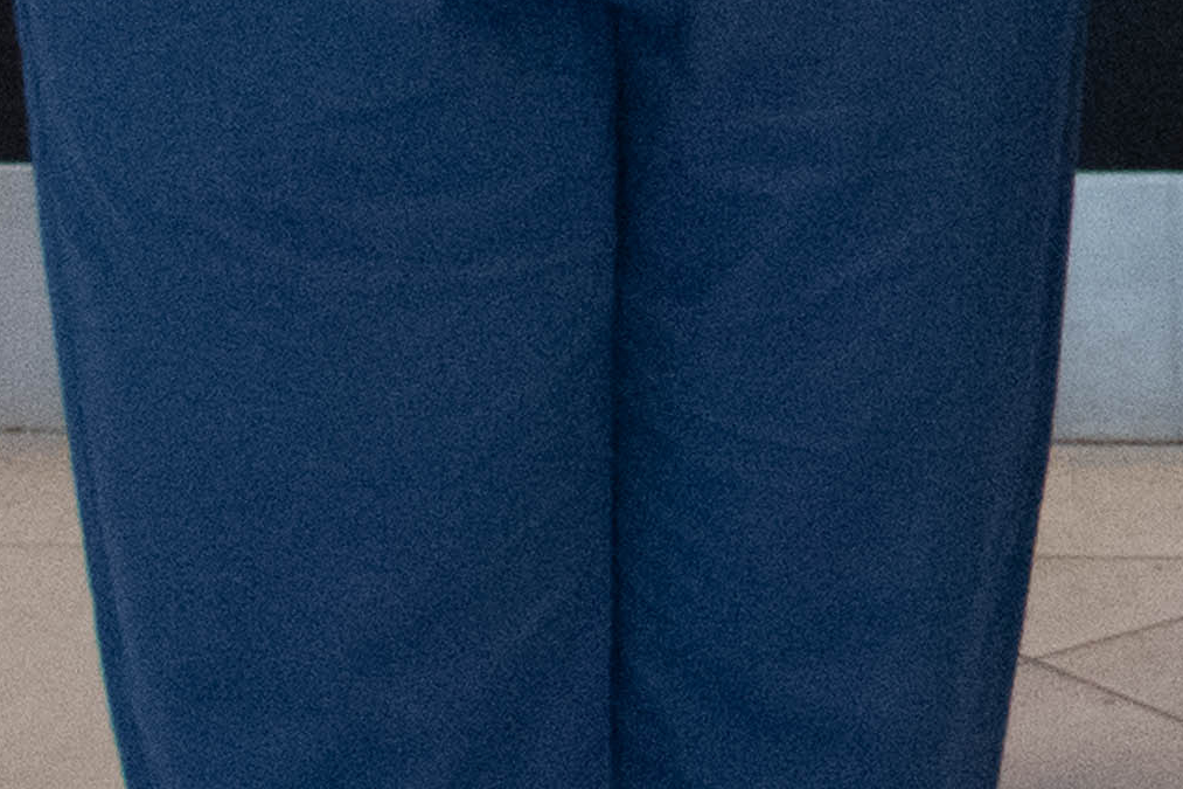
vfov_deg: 7.6
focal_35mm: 160
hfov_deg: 11.0
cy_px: -1455
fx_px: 5257
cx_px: 2740
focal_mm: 18
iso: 1600
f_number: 3.5
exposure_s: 1/60
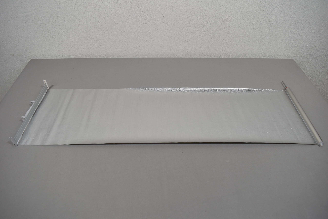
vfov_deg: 47.9
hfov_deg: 67.4
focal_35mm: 27
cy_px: 110
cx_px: 164
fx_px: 246
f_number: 5.6
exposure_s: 1/125
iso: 400
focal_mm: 18
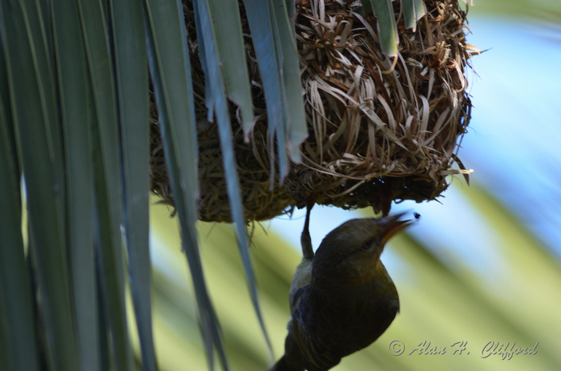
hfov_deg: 3.4
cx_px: 280
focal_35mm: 600
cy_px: 186
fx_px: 9327
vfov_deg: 2.3
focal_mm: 400
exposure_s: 1/200
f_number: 5.6
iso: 200
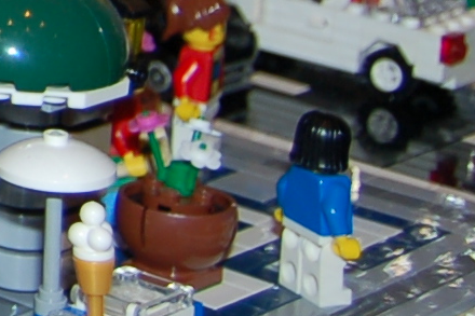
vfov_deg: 6.3
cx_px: -1018
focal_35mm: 205
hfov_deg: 8.3
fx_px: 2704
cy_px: -544
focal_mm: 20
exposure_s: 1/60
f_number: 4
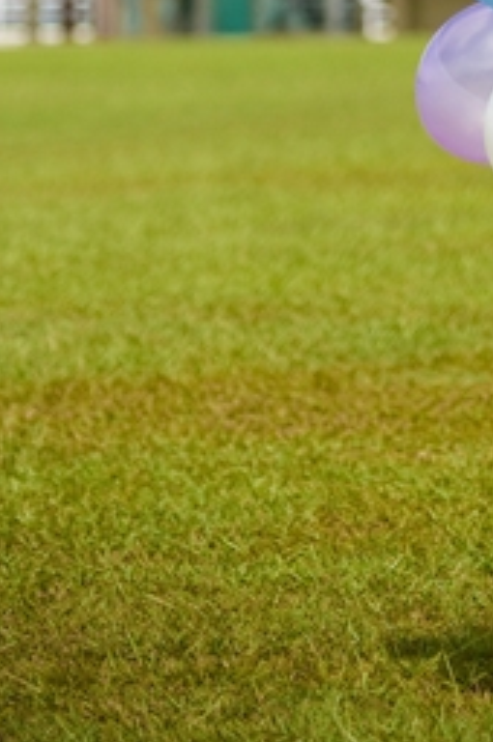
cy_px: -284
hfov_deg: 4.0
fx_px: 7085
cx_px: 590
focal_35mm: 344
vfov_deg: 5.9
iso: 100
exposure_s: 1/3000
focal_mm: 110
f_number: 2.8
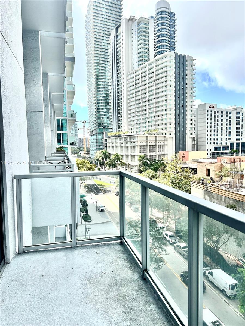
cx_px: 122
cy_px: 163
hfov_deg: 53.1
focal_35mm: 26
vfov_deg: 67.3
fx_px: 245
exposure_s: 1/2208
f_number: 1.5
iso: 50
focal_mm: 5.7
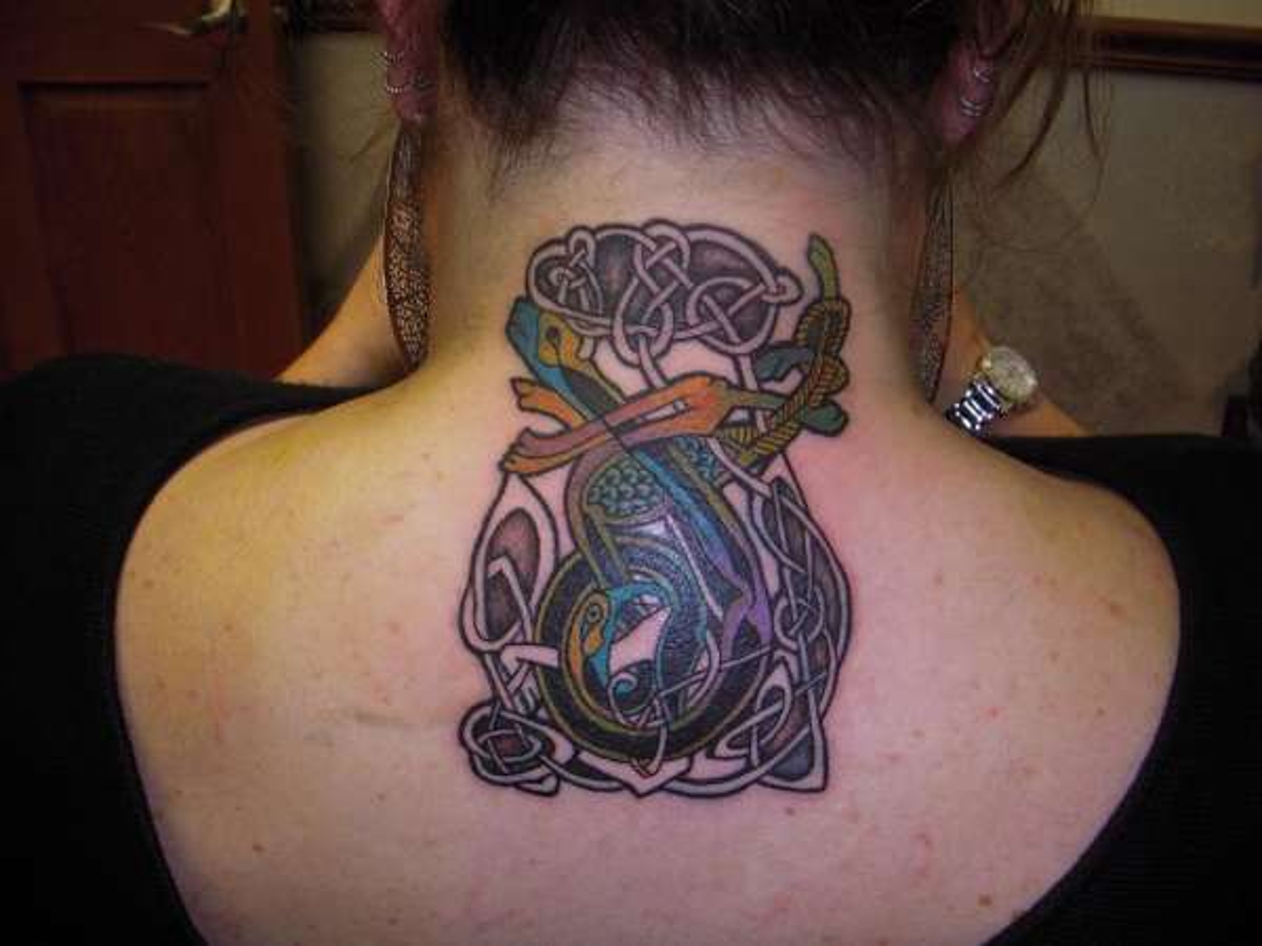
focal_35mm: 38
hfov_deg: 49.0
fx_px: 1385
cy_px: 473
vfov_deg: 37.7
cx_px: 631
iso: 100
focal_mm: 6.3
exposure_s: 1/30
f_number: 3.3
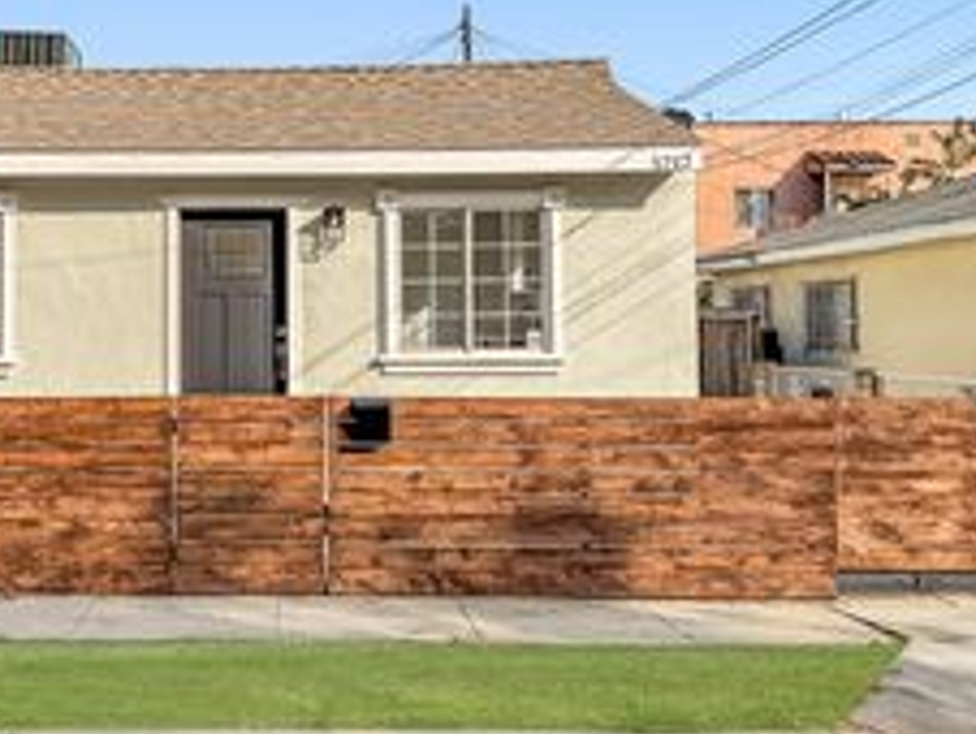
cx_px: 255
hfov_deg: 35.4
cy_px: 248
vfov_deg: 27.4
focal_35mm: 53
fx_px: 1496
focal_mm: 6.76
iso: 80
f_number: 1.8
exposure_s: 1/7100
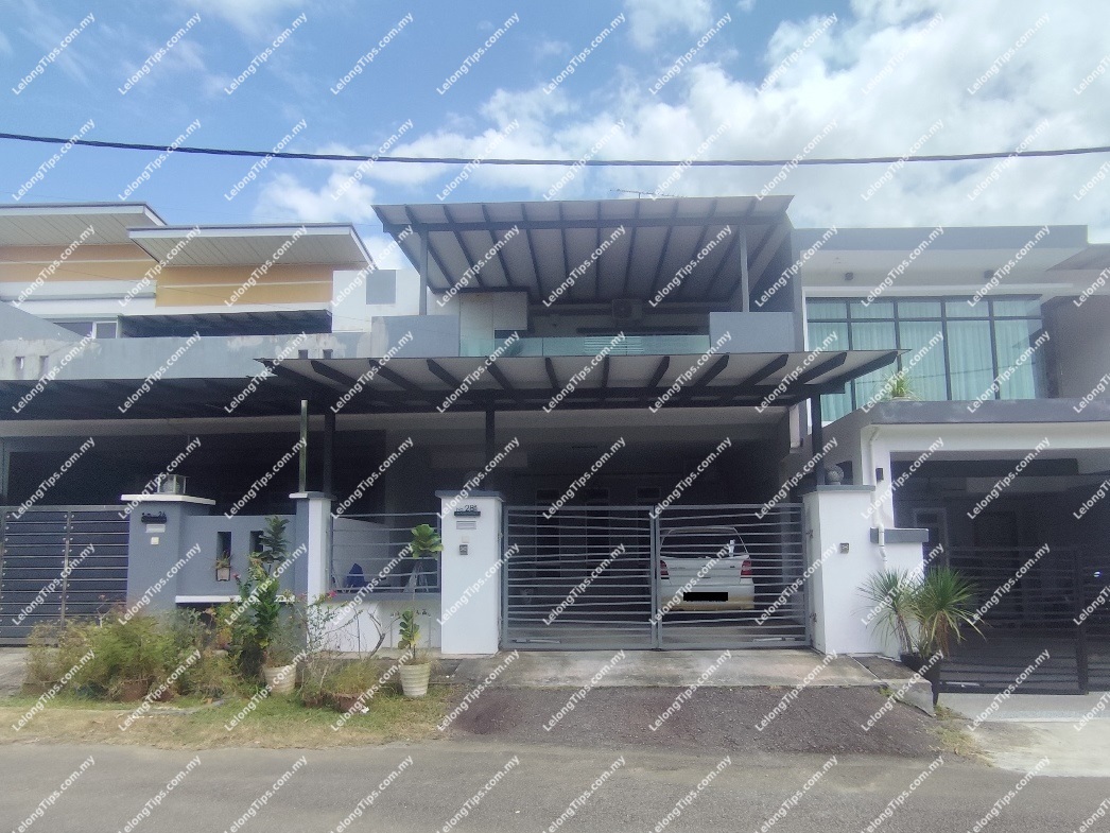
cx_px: 555
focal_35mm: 16
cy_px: 416
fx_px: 513
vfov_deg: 78.1
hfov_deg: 94.5
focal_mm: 1.65
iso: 50
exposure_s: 1/2605
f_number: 2.2
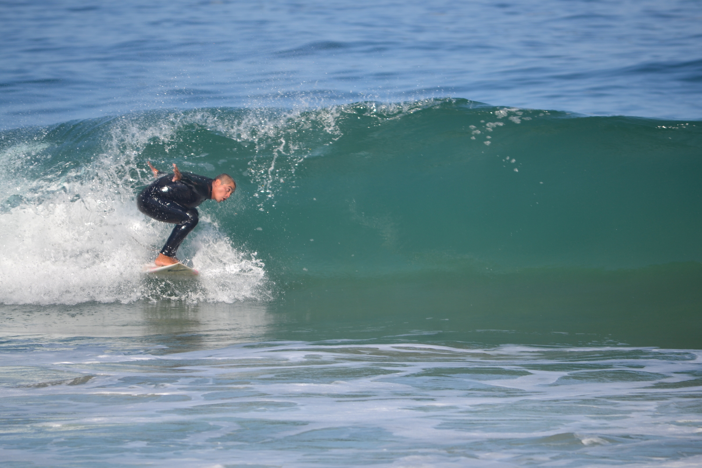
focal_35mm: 390
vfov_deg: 3.5
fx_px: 7605
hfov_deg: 5.3
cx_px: 351
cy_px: 234
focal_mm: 260
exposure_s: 1/500
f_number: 5.6
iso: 100
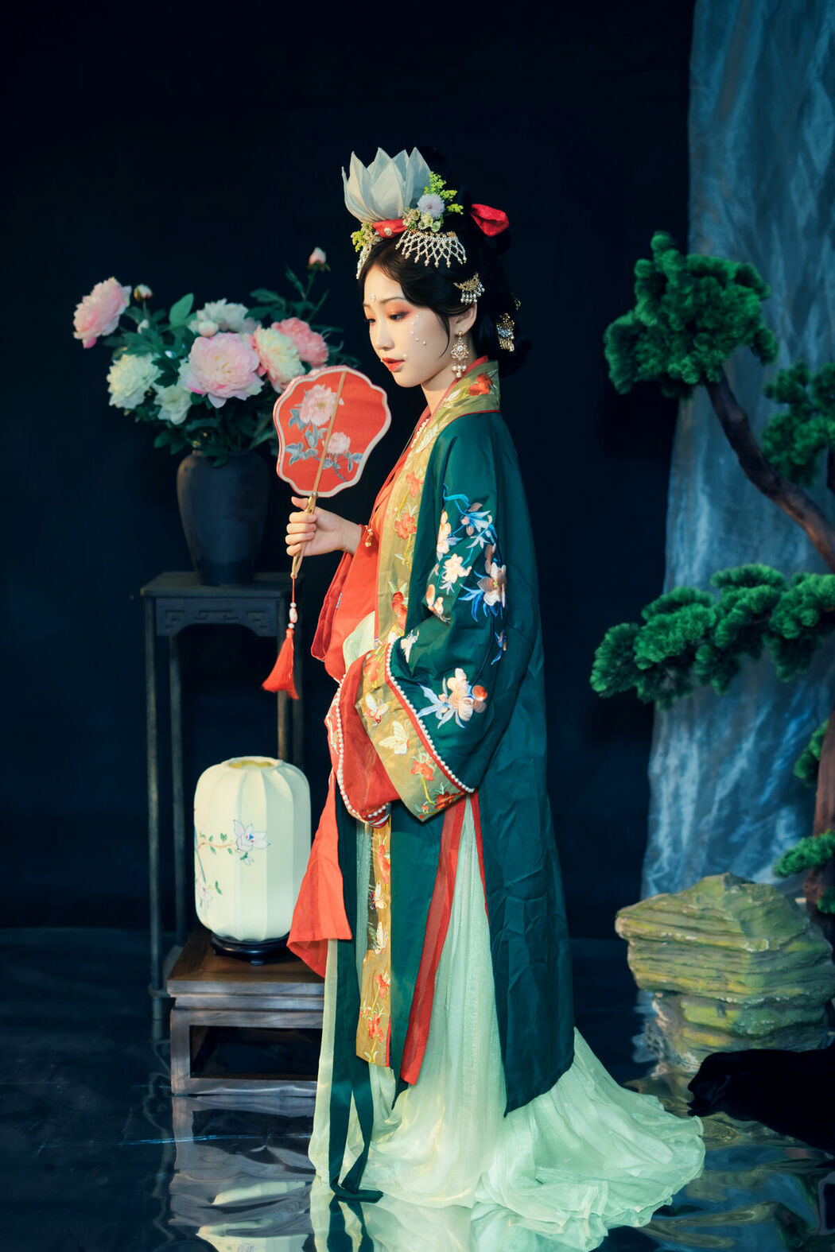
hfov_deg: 27.0
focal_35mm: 50
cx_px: 418
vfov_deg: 39.6
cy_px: 626
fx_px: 1739
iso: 200
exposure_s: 1/125
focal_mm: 50
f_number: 2.2
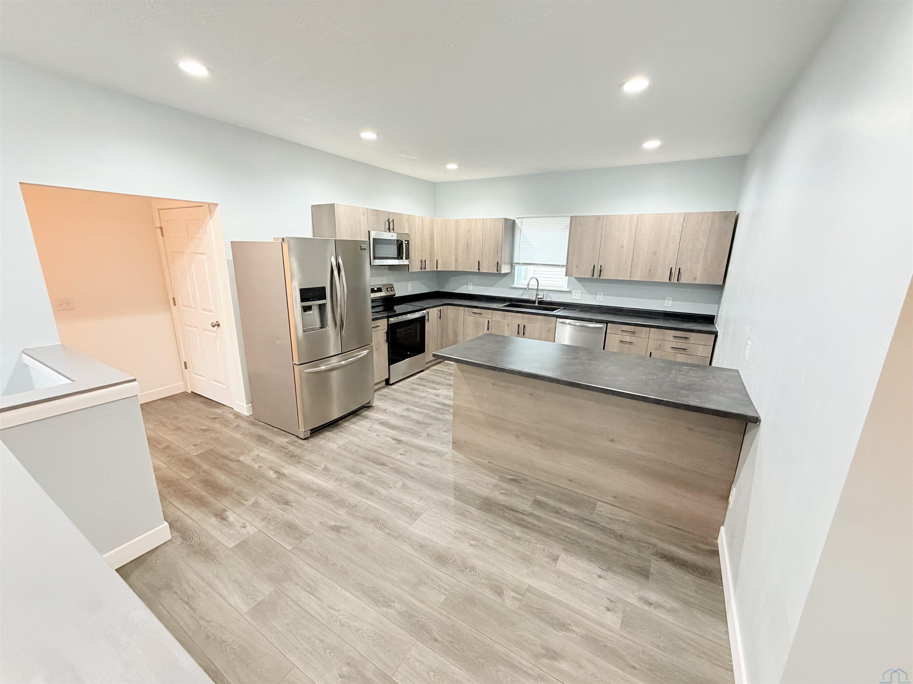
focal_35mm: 14
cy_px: 342
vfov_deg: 85.7
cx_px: 456
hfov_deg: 102.1
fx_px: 369
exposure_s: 1/60
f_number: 2.2
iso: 320
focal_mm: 2.22
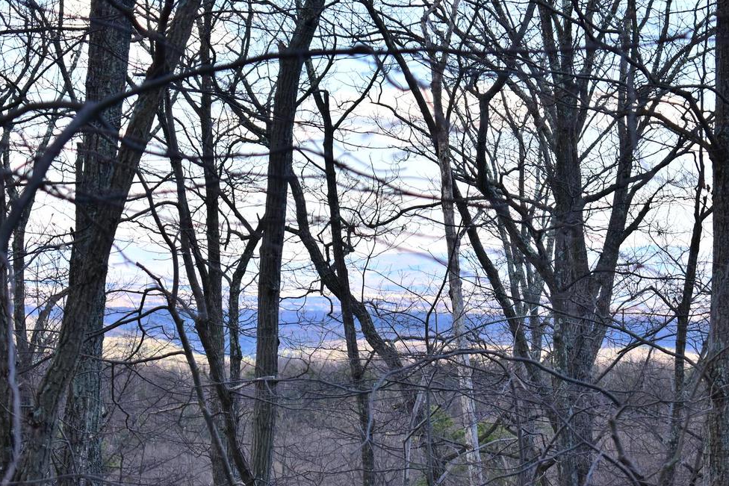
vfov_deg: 11.3
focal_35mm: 122
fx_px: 2465
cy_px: 175
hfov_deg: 16.8
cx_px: 481
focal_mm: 55
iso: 200
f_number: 5.6
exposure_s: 1/80
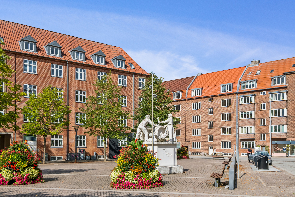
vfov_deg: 37.9
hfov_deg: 54.4
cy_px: 98
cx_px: 148
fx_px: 287
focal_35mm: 35
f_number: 11
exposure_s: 1/800
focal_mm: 35
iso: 500
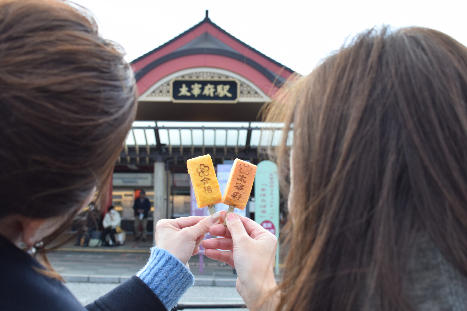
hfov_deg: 37.8
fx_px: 681
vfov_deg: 25.8
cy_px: 156
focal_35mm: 52
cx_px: 234
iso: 400
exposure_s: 1/250
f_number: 8
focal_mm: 35
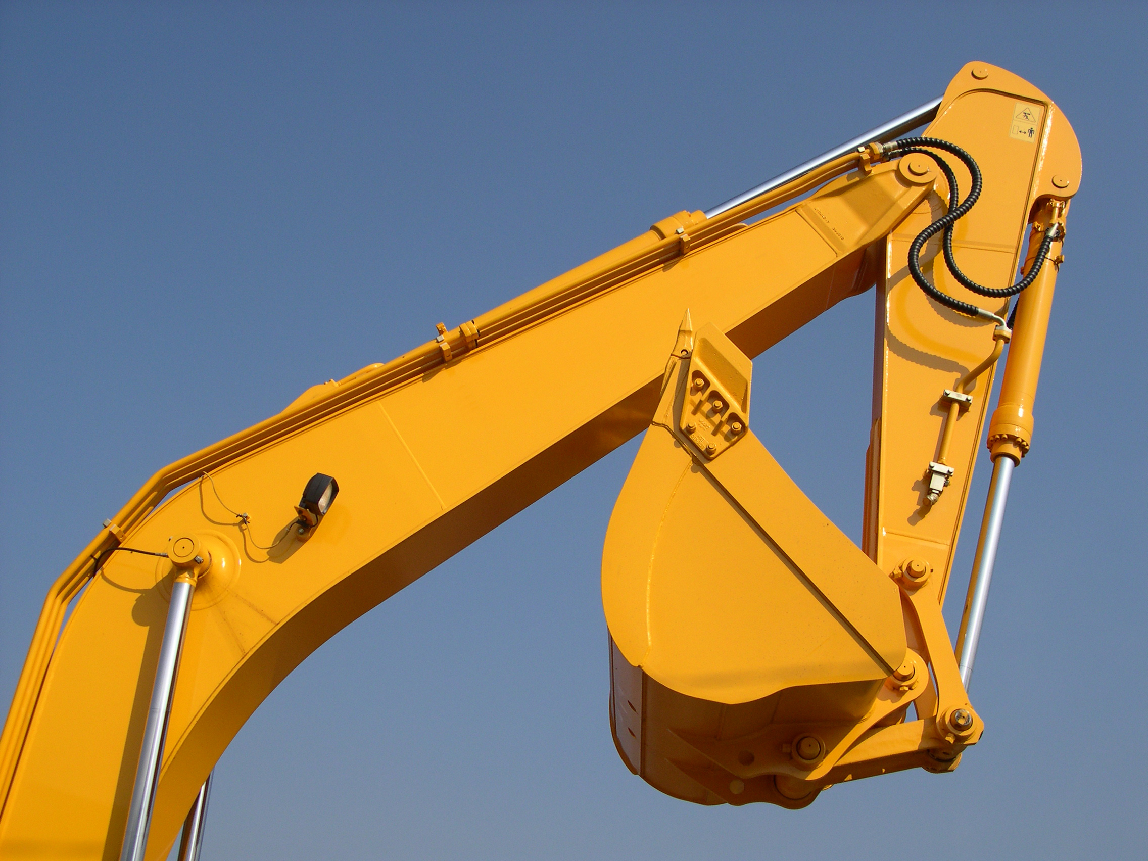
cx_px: 574
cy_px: 430
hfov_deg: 49.0
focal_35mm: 38
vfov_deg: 37.7
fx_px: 1260
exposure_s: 1/224
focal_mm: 8
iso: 100
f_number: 7.6
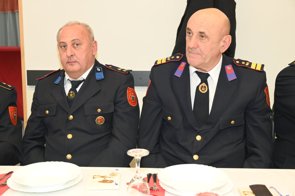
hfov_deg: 44.5
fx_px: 360
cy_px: 98
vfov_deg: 30.5
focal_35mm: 44
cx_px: 148
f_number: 5.3
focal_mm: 44
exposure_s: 1/60
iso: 2200
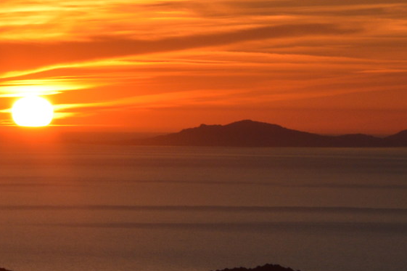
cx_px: -282
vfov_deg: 3.7
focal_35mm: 372
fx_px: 4202
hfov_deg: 5.5
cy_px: -117
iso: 200
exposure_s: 1/200
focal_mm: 58
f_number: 14
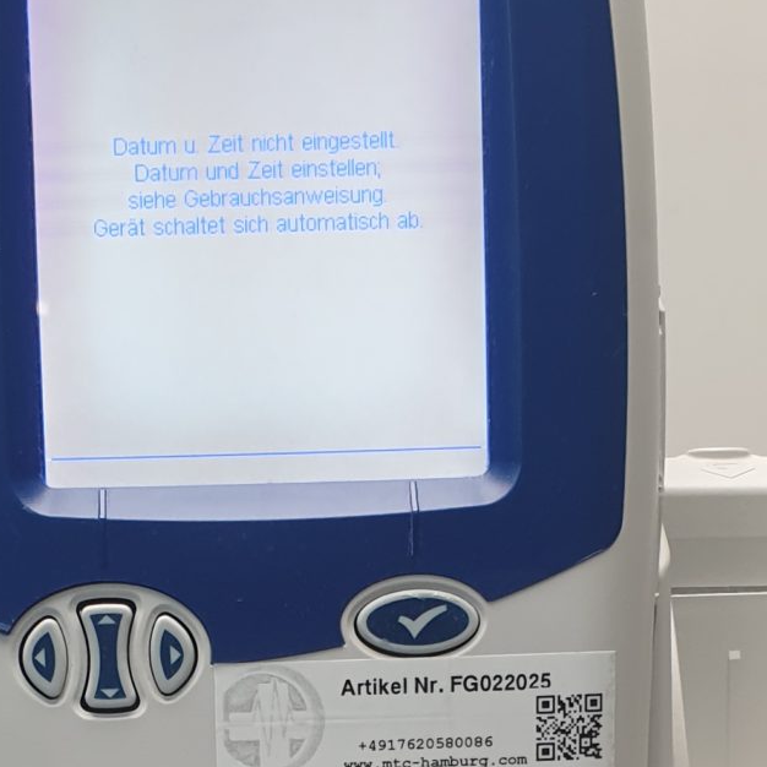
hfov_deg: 18.4
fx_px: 2356
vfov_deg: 17.2
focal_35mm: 94
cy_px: 1033
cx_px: 257
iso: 64
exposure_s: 1/50
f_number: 2.4
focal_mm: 4.3
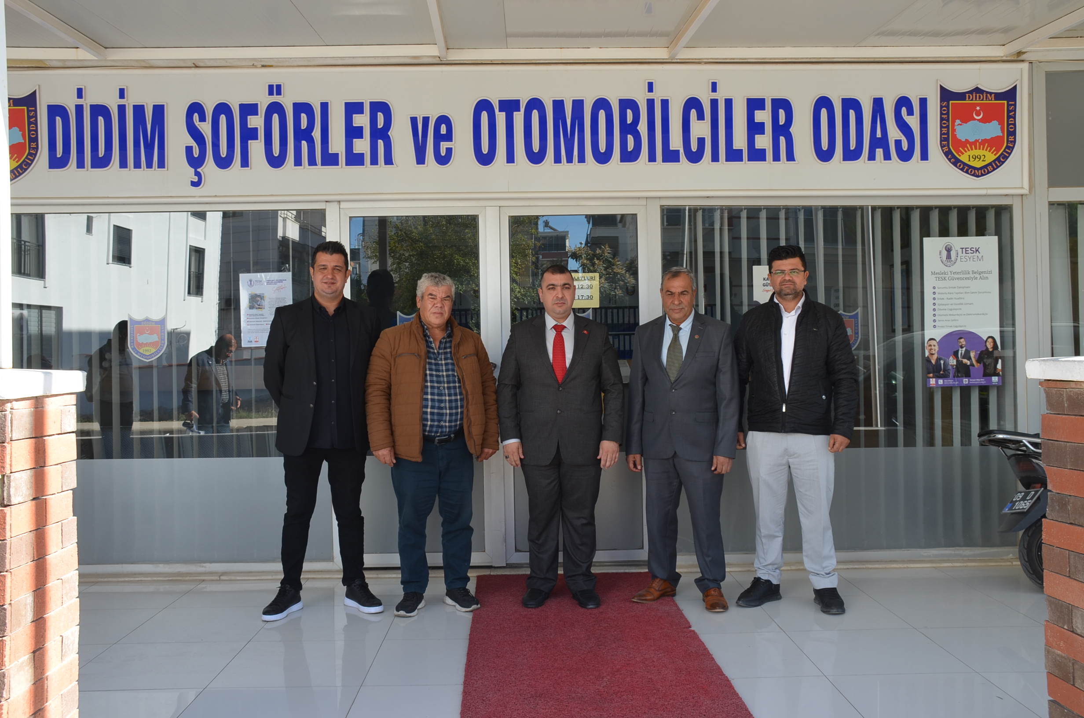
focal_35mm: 30
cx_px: 542
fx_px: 901
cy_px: 359
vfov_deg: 43.4
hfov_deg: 62.0
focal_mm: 20
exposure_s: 1/125
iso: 220
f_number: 5.6
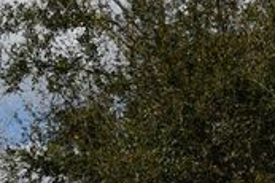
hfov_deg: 11.5
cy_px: 291
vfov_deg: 7.5
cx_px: 76
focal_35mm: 178
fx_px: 1358
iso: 100
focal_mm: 24
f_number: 10
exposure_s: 1/400
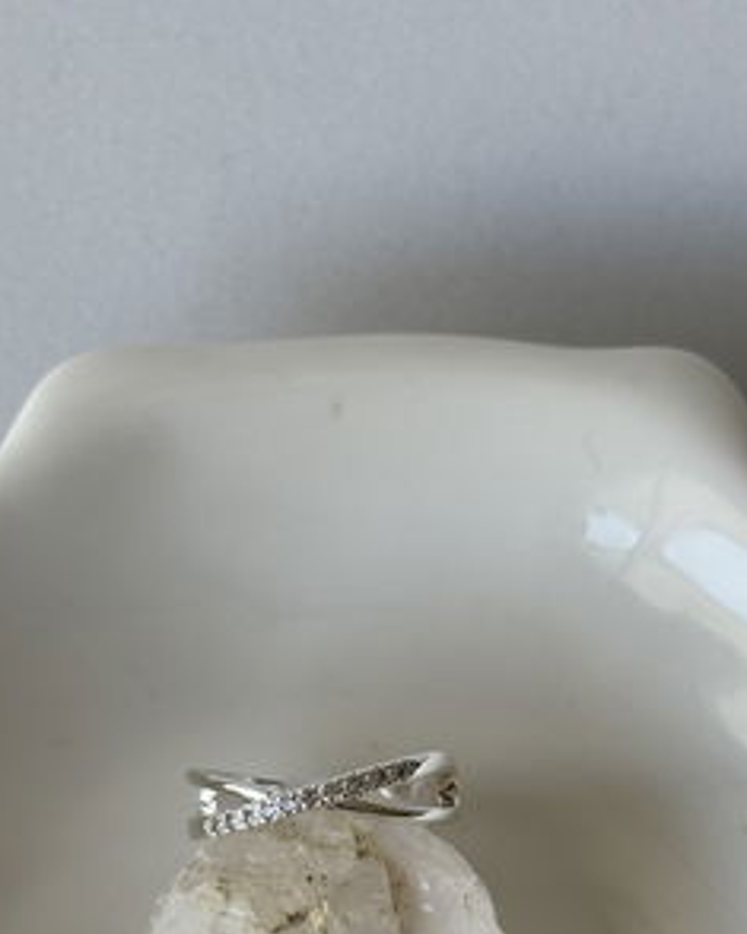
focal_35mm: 92
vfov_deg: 20.7
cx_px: 353
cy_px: 666
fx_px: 2544
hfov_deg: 16.7
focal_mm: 5.96
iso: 32
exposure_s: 1/237
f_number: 1.6
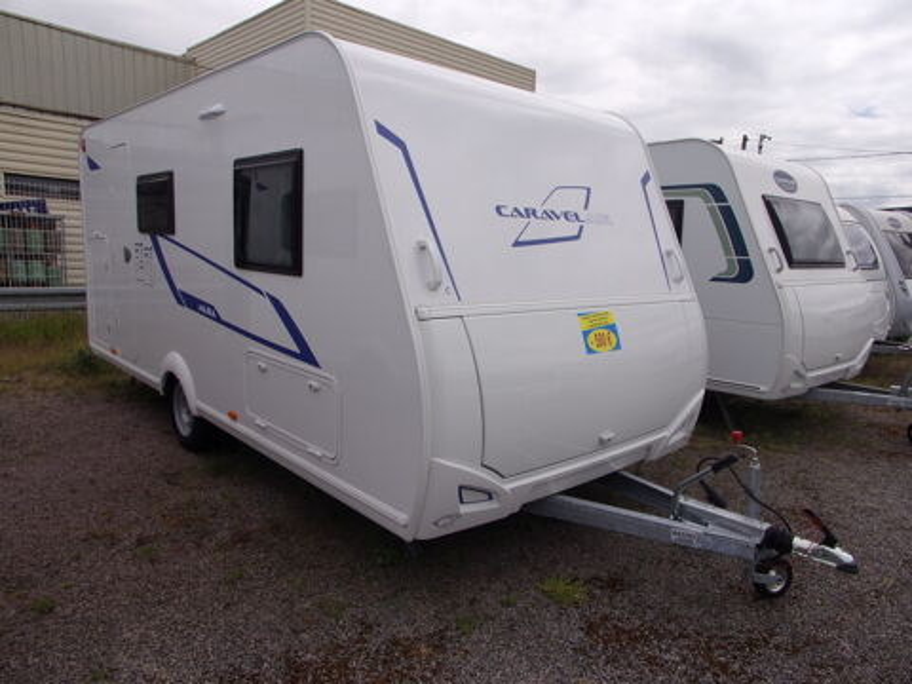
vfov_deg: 54.9
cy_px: 342
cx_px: 456
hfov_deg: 69.4
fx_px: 659
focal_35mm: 25
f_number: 11.7
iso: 80
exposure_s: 1/150
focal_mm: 4.5
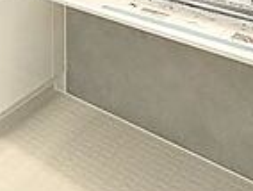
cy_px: -169
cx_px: -103
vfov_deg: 18.1
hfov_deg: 25.6
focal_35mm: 61
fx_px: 447
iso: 160
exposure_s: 1/50
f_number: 2.2
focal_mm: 2.22
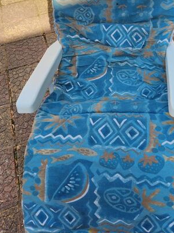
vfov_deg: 49.0
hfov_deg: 37.9
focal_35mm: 37
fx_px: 248
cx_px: 125
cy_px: 71
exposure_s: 1/707
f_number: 1.8
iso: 20
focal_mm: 5.4
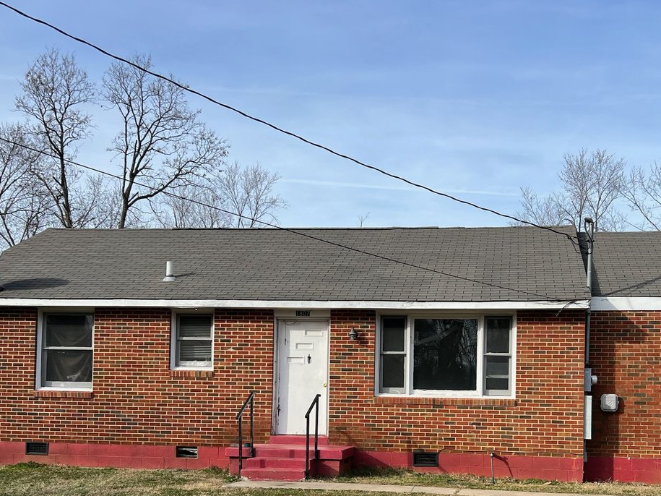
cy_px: 387
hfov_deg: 43.7
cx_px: 394
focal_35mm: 43
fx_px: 821
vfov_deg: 32.8
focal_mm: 5.7
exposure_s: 1/2571
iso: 50
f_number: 1.5
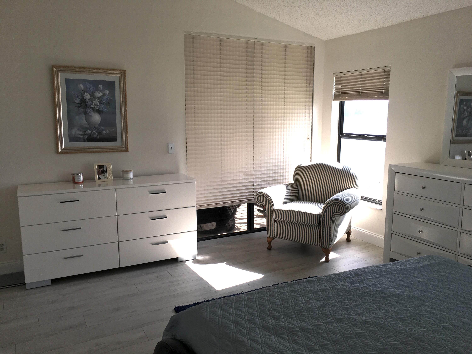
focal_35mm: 29
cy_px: 177
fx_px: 395
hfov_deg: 61.7
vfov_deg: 48.2
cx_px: 236
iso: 25
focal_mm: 4.15
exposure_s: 1/236
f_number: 2.2
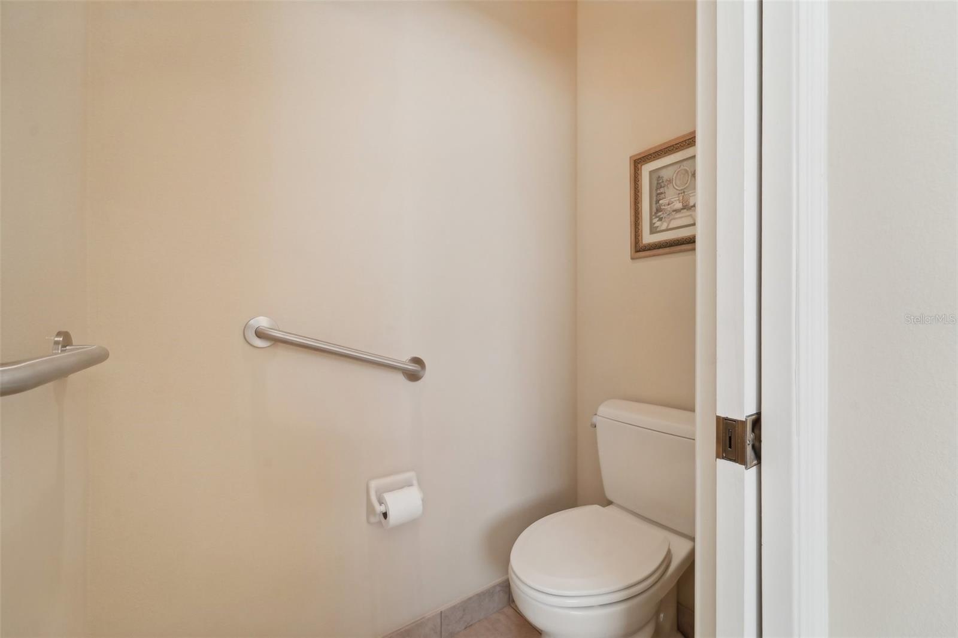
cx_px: 479
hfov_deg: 104.3
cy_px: 319
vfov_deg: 81.2
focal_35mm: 14
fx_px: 372
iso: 400
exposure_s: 1/15
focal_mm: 14
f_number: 8
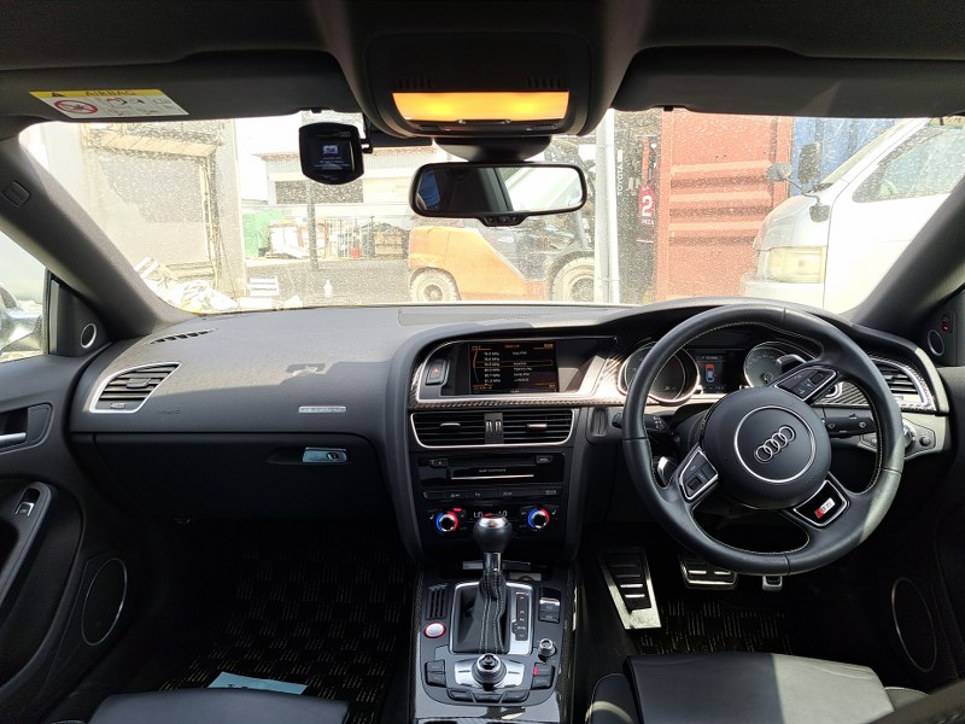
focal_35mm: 24
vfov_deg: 56.8
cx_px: 482
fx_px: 669
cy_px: 362
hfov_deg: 71.6
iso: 50
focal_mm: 5.23
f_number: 1.8
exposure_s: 1/214
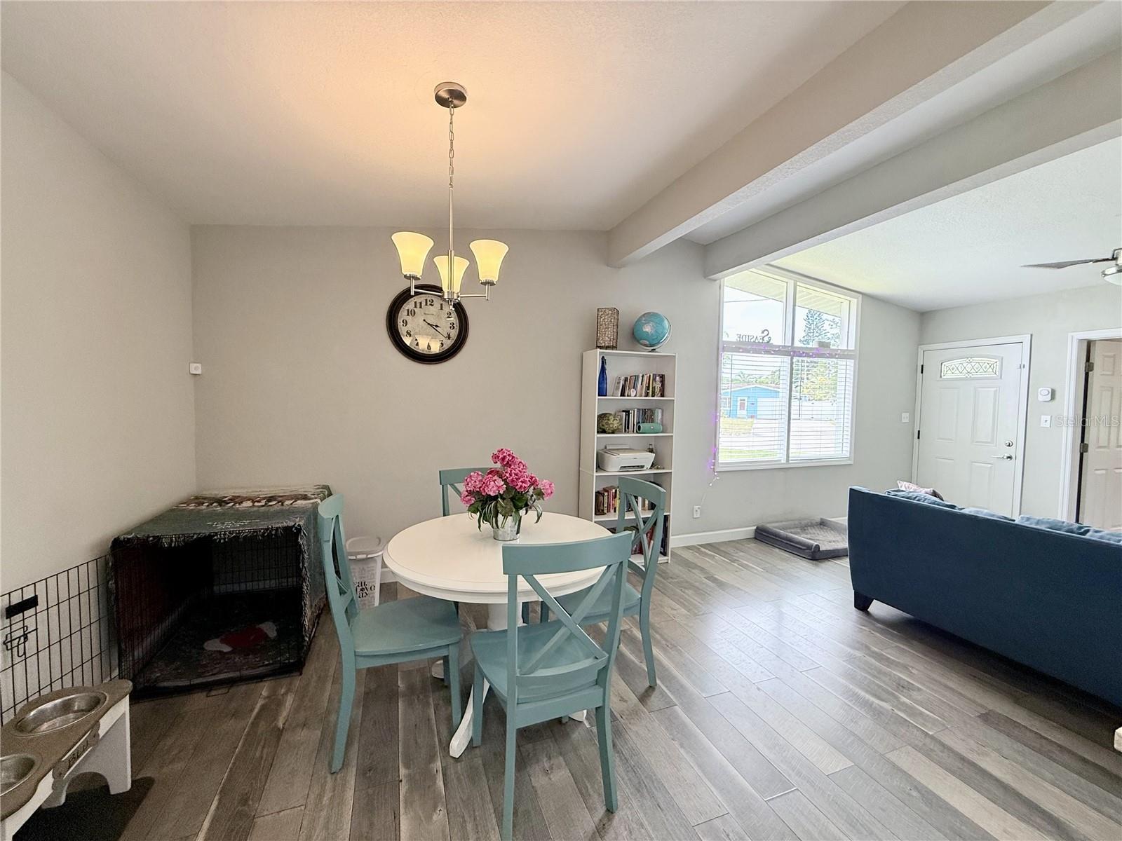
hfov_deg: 102.1
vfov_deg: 85.7
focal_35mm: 14
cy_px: 420
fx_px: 454
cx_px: 561
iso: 200
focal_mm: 2.22
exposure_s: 1/120
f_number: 2.2
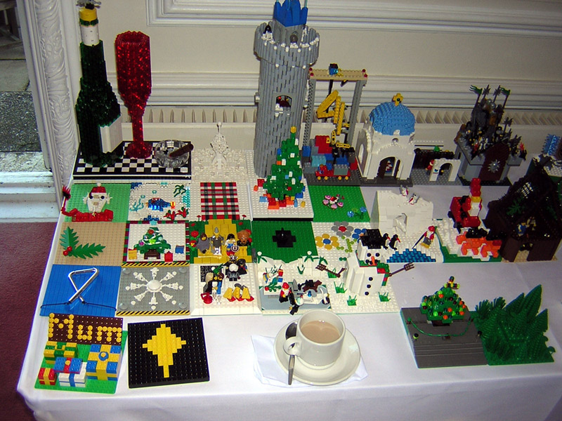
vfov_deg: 39.7
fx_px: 584
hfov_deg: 51.4
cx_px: 281
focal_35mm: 36
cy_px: 210
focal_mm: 4.7
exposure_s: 1/60.1
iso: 100
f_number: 2.6
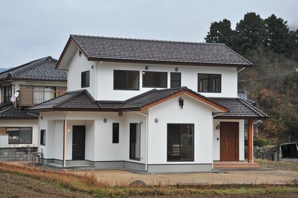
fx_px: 678
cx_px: 149
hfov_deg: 24.8
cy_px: 99
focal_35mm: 82
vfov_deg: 16.6
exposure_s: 1/250
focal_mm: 82
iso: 200
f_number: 8
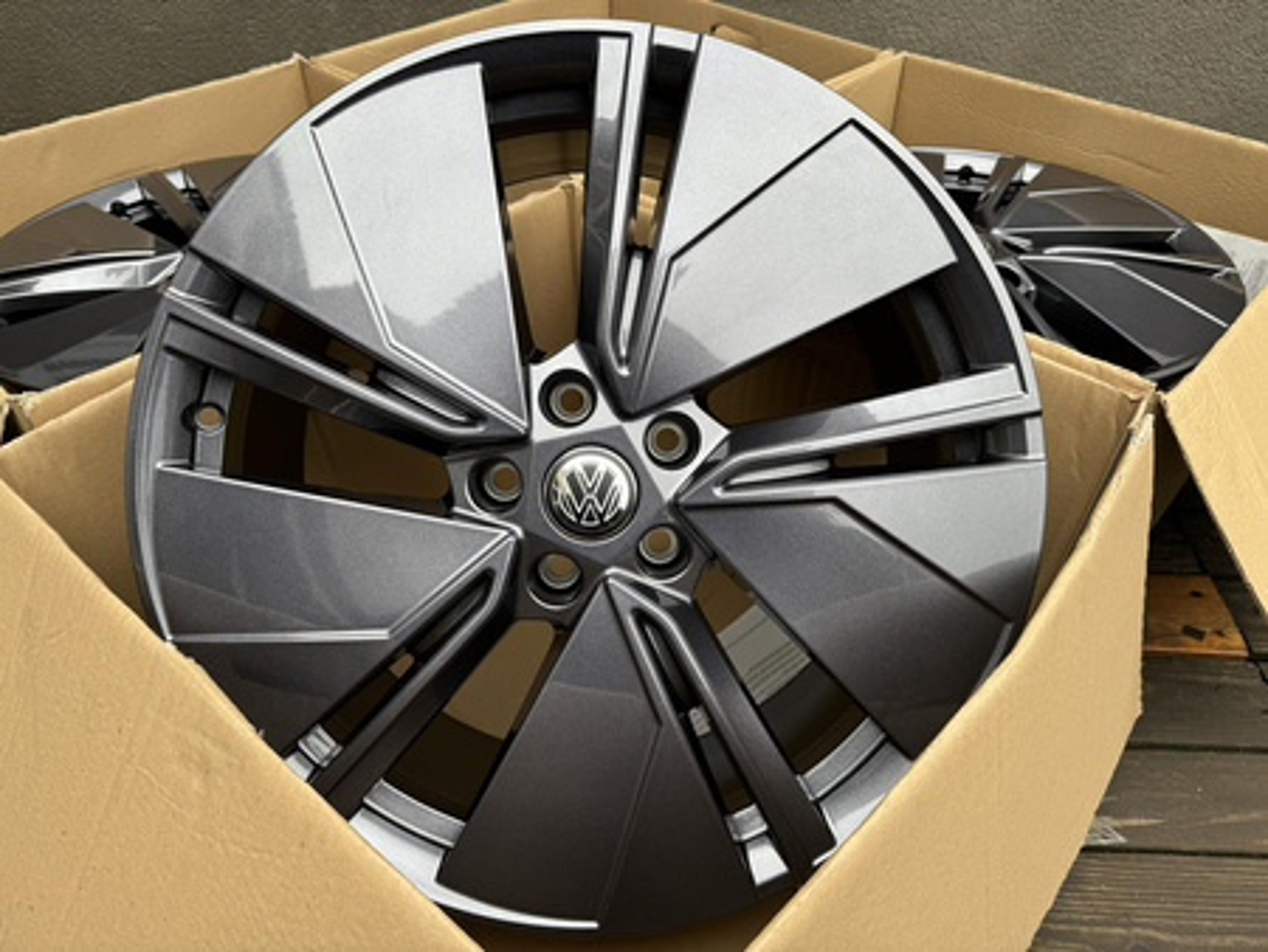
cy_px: 476
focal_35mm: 24
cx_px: 634
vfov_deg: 56.9
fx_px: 880
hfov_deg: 71.6
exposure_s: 1/484
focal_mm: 6.86
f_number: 1.78
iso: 80
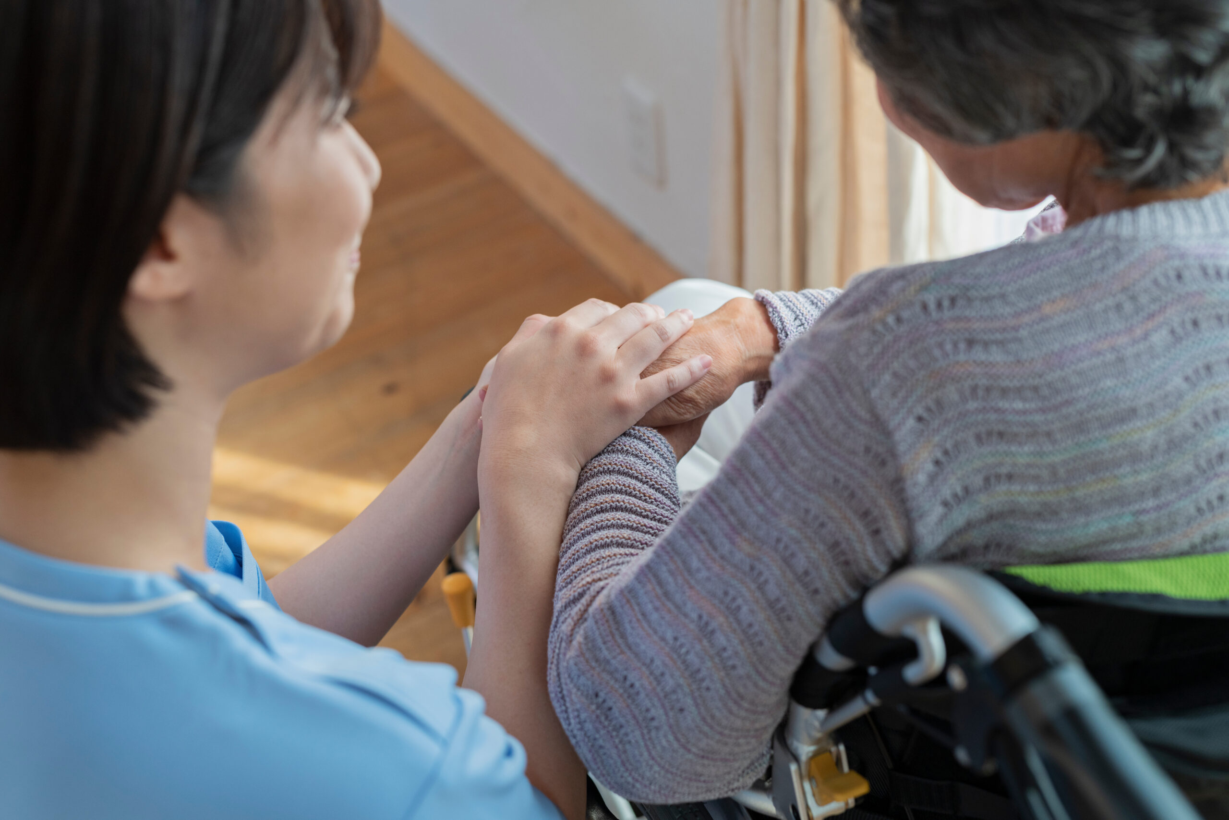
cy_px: 410
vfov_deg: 27.0
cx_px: 614
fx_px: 1707
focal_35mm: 50
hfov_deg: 39.6
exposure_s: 1/250
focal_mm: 50
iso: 200
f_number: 4
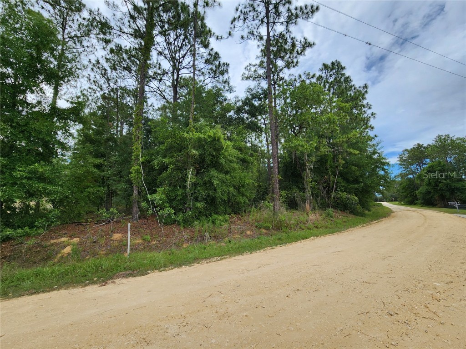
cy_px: 174
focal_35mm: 13
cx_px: 233
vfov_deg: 89.9
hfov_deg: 106.2
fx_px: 175
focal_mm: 2.2
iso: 50
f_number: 2.2
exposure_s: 1/1839
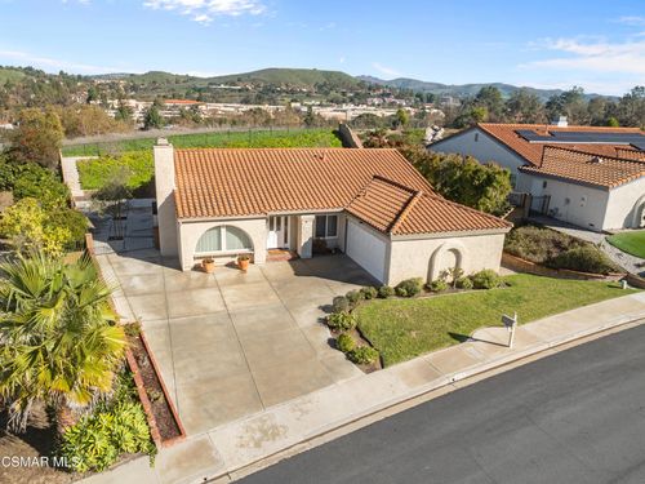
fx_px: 447
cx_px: 322
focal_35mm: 24
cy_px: 242
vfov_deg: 56.8
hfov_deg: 71.6
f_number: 4.5
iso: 100
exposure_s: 1/320
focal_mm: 12.29
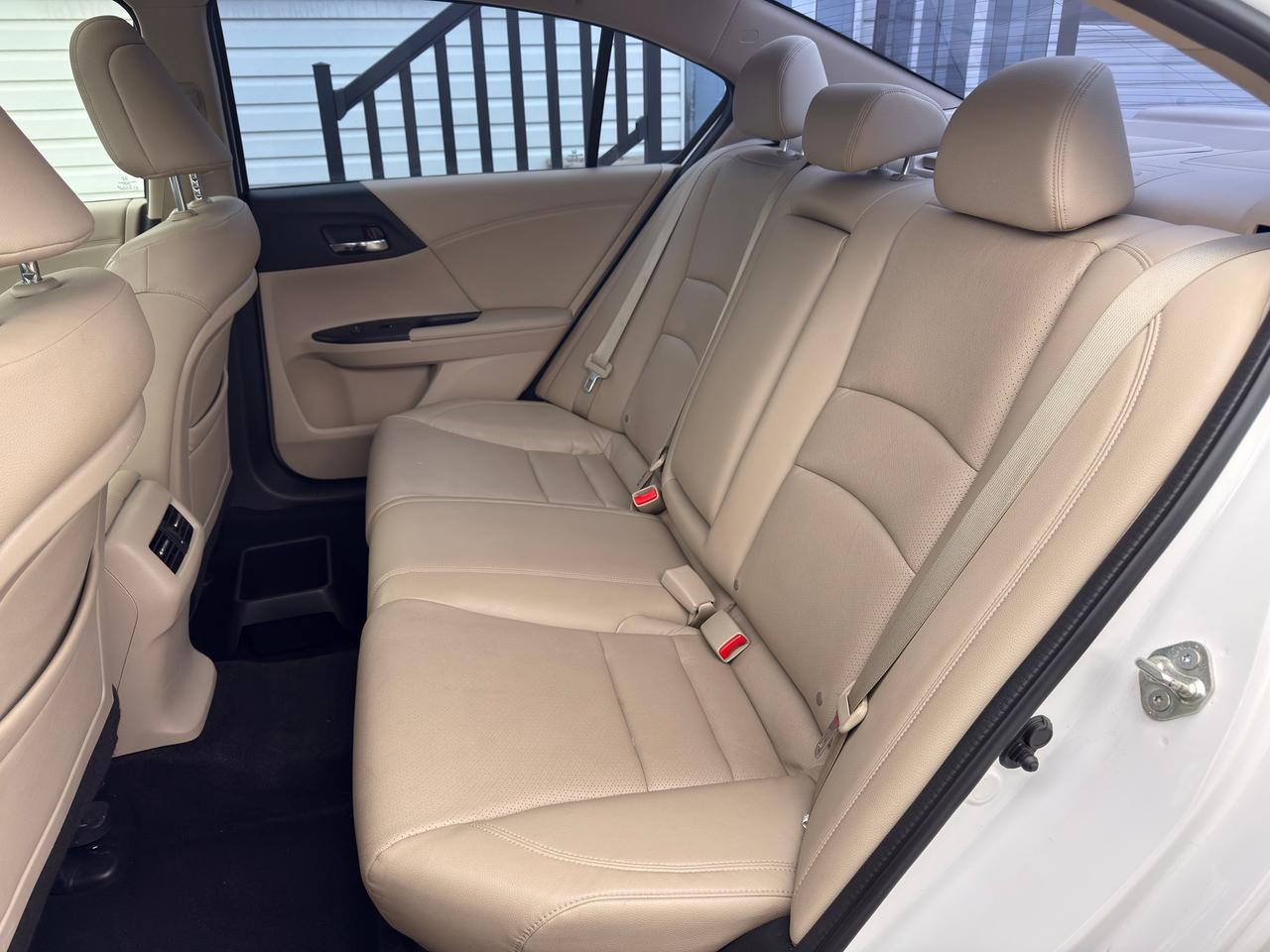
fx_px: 881
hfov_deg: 71.6
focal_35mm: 24
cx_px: 635
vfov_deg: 56.8
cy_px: 476
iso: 80
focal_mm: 6.76
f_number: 1.78
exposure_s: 1/426
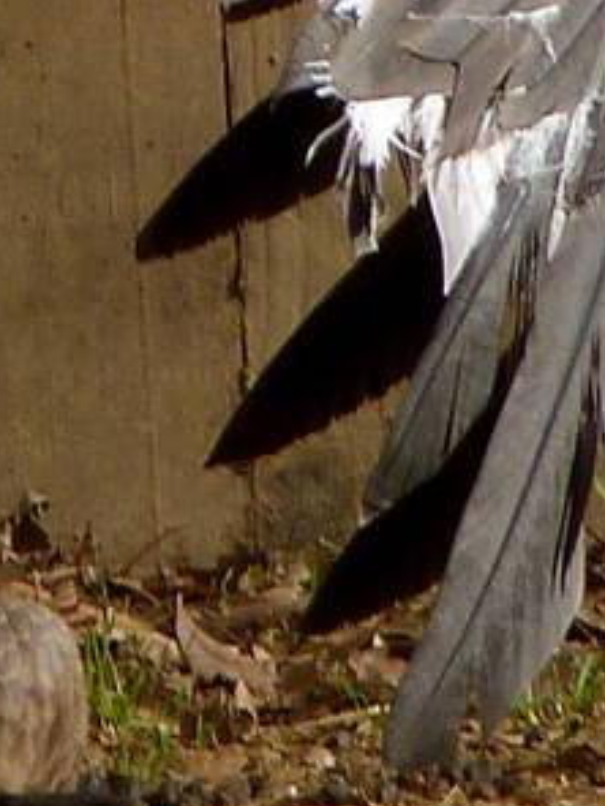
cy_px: -112
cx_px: 183
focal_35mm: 4319
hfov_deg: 0.3
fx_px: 100647
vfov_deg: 0.5
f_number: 5.6
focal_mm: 108
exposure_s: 1/250
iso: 80
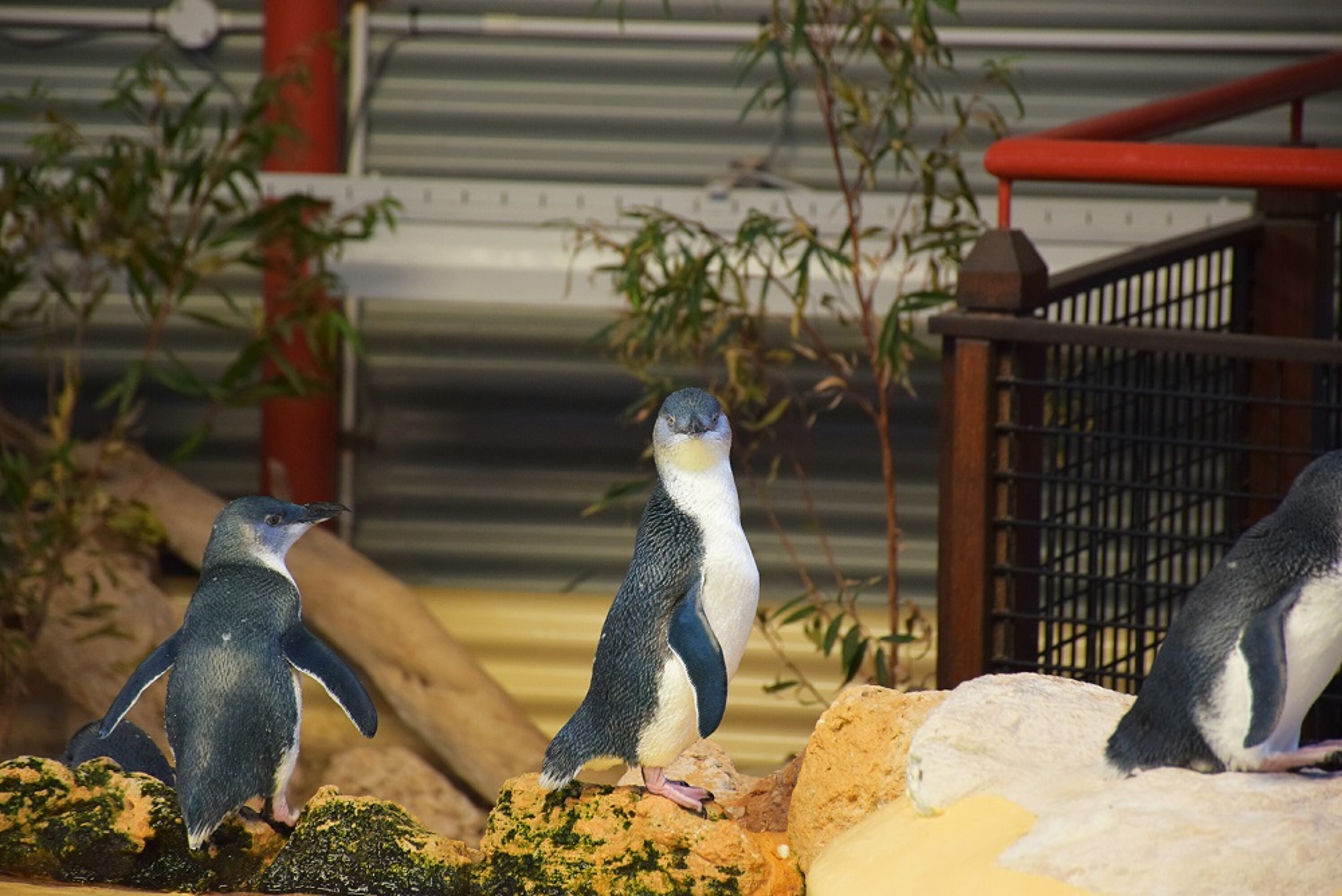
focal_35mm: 210
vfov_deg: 6.6
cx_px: 671
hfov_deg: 9.8
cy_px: 448
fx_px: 7833
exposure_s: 1/200
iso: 800
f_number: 5.6
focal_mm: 140
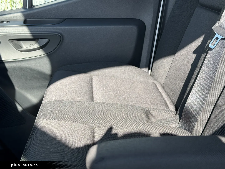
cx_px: 112
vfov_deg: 30.3
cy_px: 84
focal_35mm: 48
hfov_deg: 39.7
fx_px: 312
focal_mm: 6.76
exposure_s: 1/625
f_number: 1.78
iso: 64
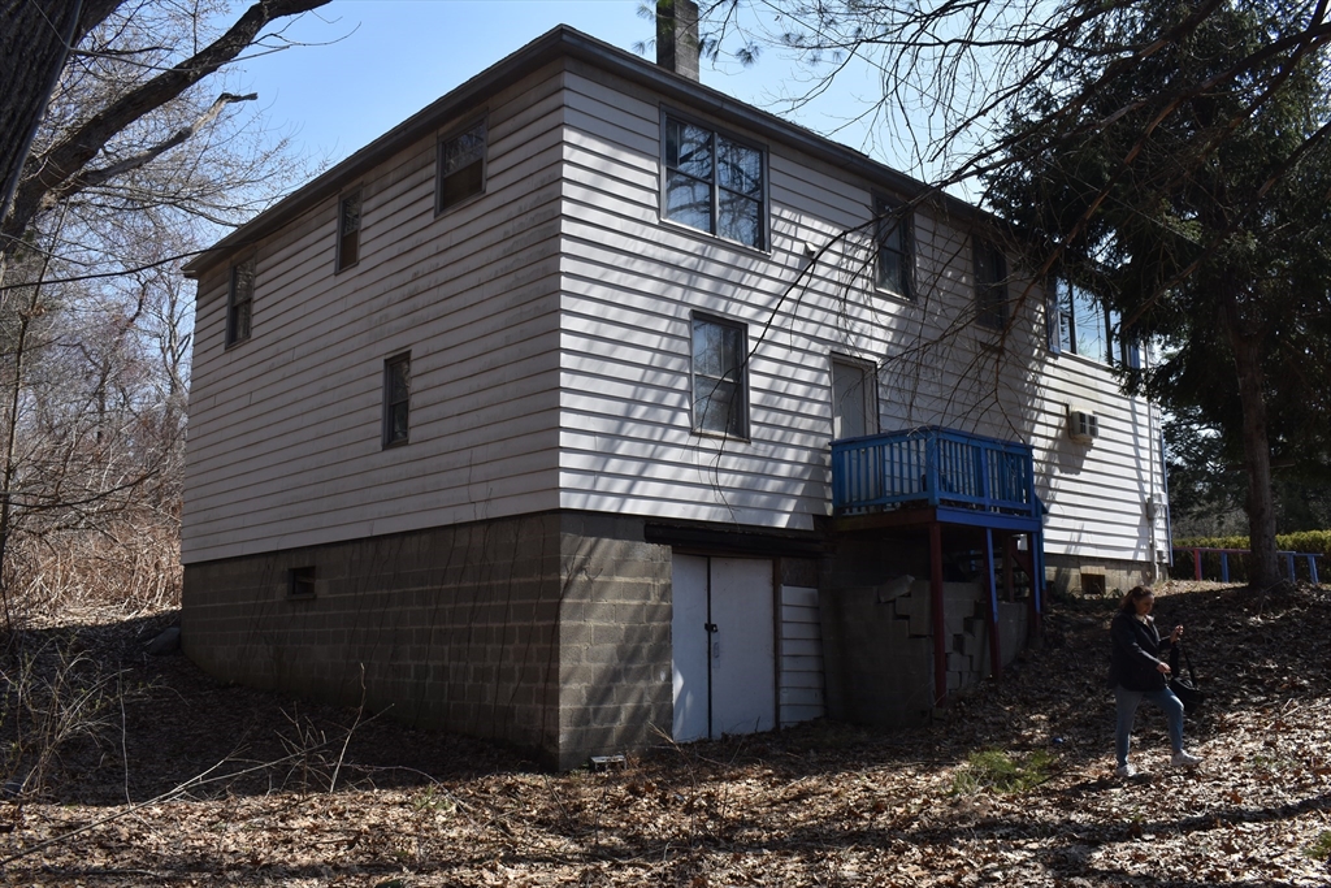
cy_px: 444
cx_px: 666
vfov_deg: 41.7
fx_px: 1165
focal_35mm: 32
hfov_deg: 59.5
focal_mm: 21
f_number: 9
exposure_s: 1/320
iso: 200
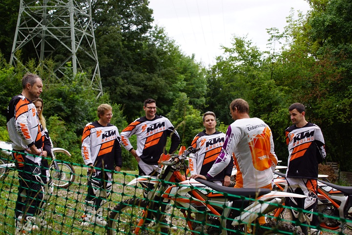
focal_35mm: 60
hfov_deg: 33.4
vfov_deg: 22.7
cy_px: 118
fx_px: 587
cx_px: 176
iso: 100
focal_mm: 40
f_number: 5
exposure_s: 1/80
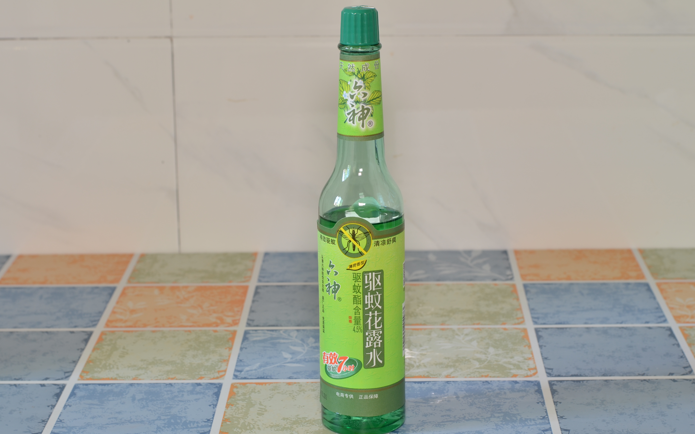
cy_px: 231
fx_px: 1458
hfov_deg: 26.8
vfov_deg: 16.9
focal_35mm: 77
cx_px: 346
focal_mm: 50
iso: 100
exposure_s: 1/2.5
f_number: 8
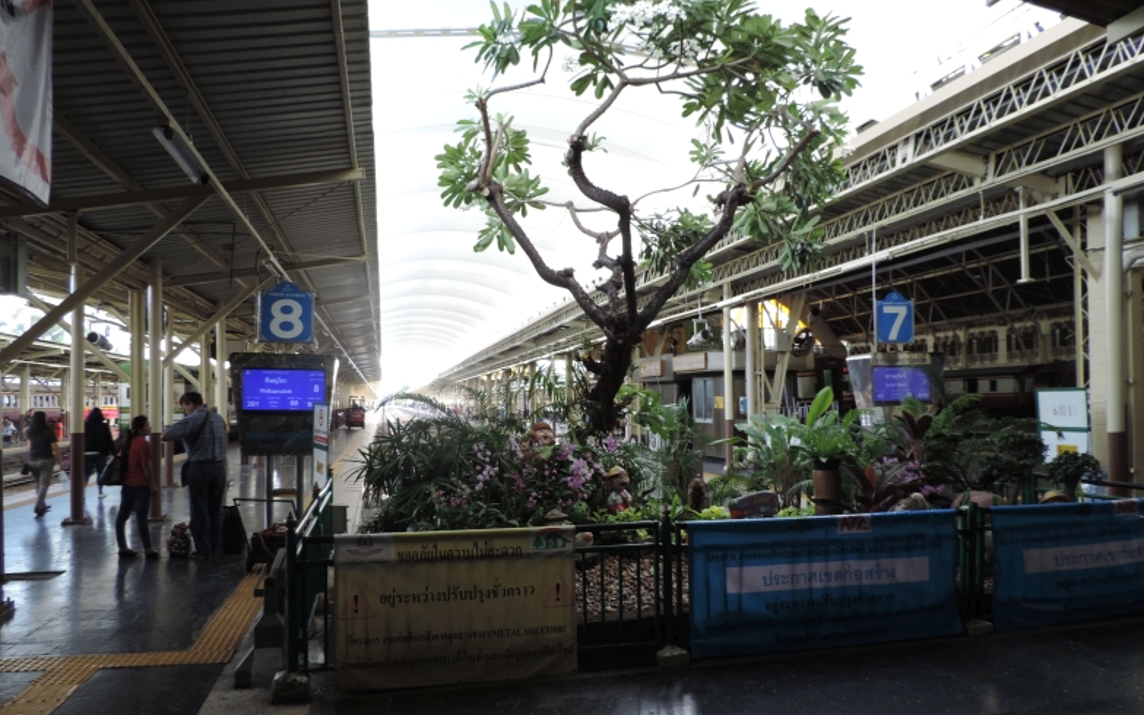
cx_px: 564
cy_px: 392
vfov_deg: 47.5
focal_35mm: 26
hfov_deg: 70.4
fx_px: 810
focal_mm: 4.3
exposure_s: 1/30
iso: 140
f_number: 3
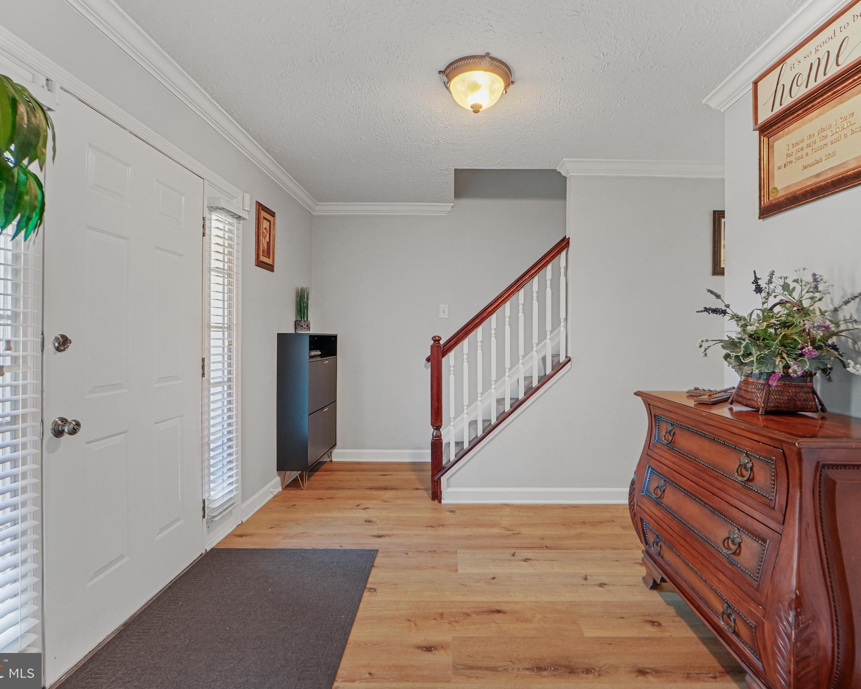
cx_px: 449
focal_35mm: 17
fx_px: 433
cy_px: 343
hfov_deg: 89.6
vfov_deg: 77.0
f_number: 9
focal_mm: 10
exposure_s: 6
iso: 100
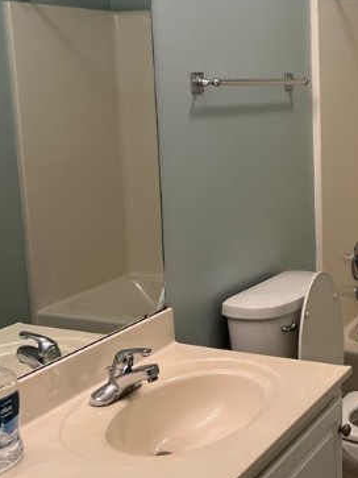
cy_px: 198
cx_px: 354
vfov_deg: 34.9
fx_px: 759
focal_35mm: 55
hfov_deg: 25.3
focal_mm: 5.7
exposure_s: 1/120
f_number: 1.5
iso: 125
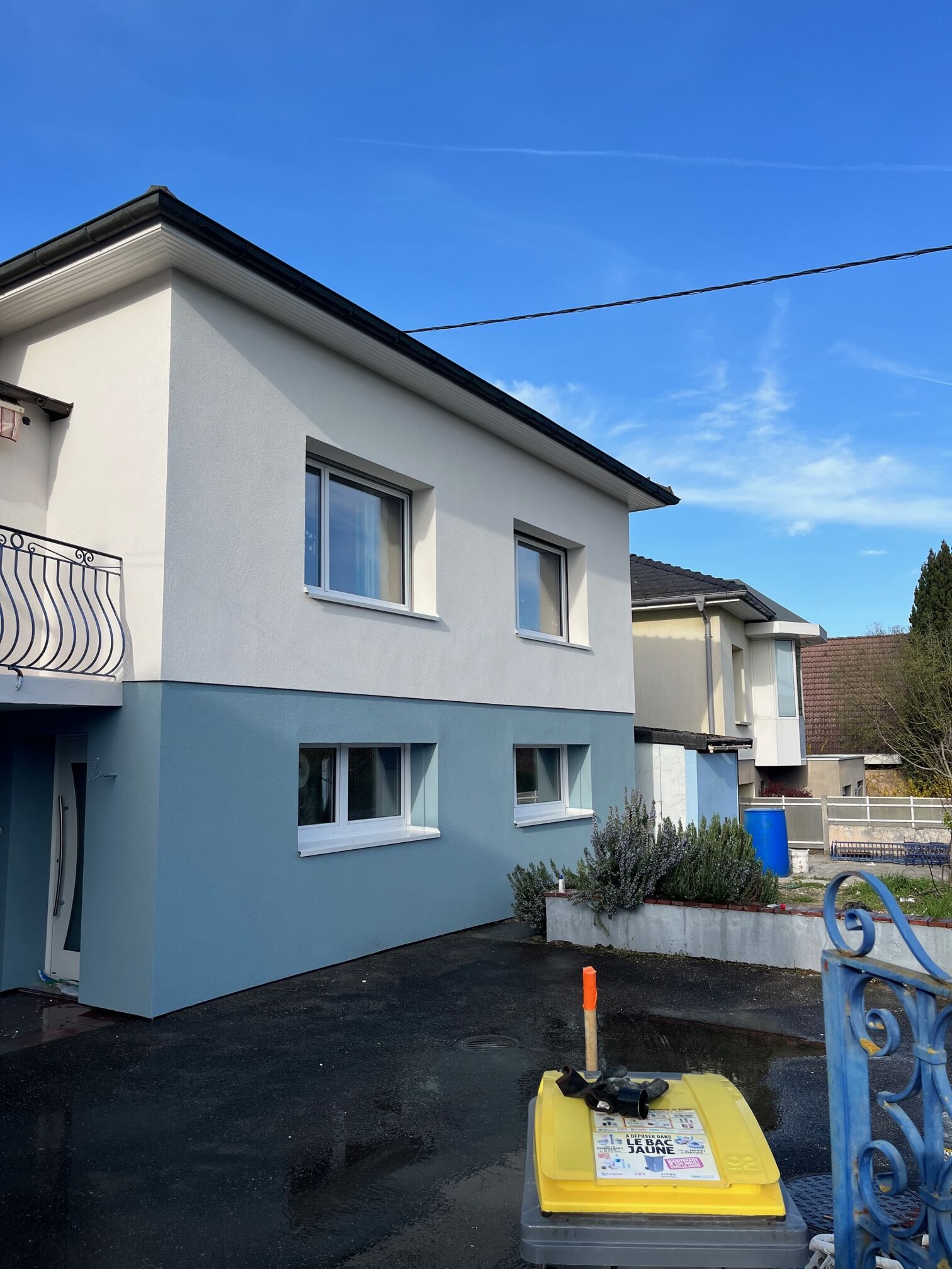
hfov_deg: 53.1
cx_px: 476
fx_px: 953
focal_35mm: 26
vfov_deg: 67.3
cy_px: 634
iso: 50
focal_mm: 5.1
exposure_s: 1/2137
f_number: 1.6
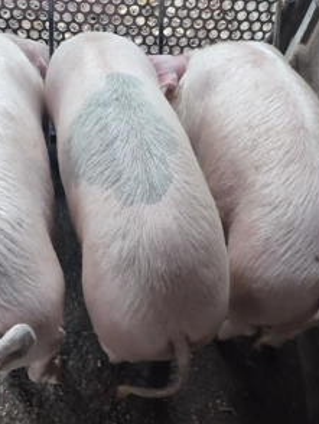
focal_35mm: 34
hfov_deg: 41.8
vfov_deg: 52.7
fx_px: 417
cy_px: 287
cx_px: 141
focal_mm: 6.04
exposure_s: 1/33
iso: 322
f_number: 1.9
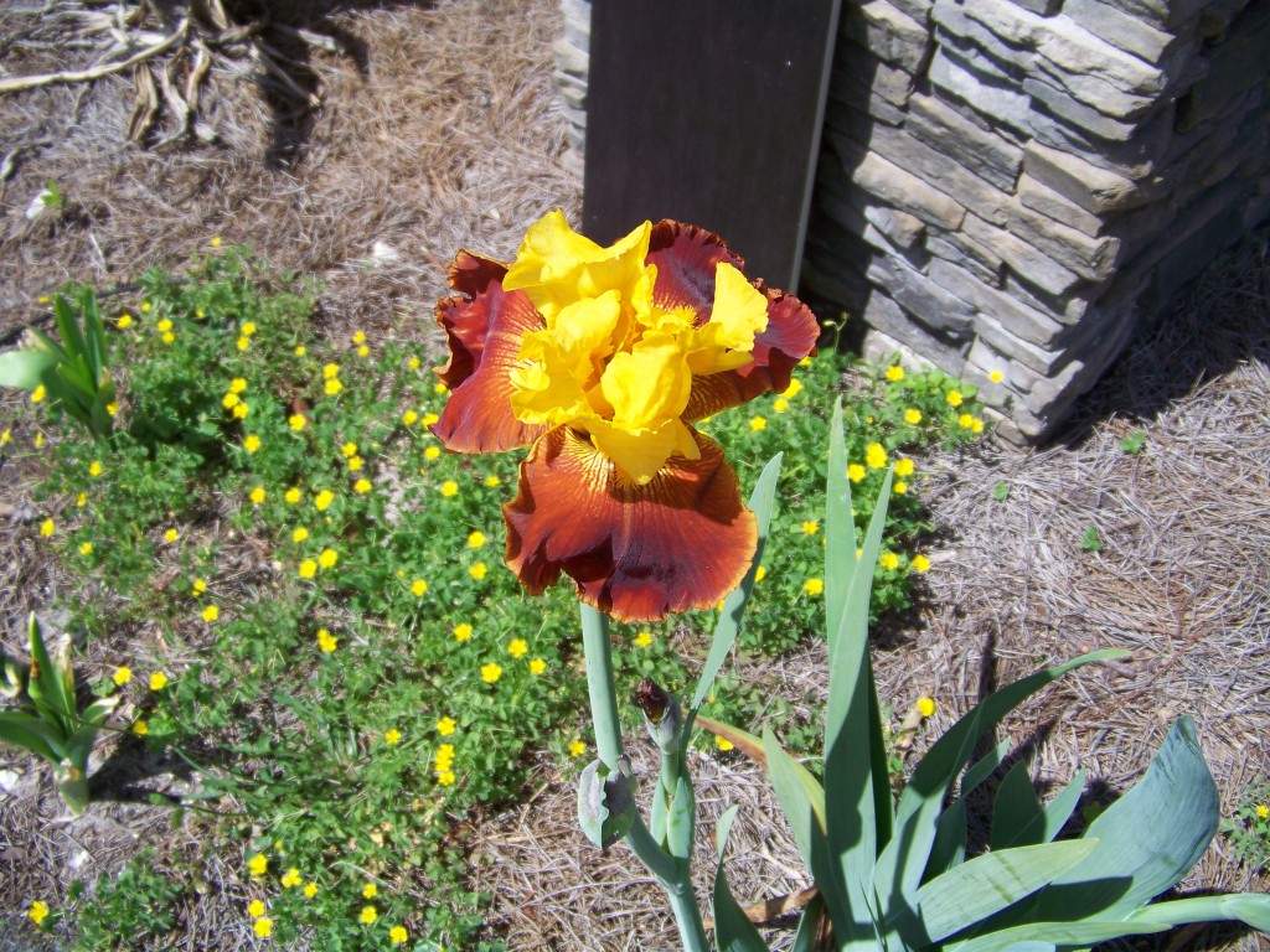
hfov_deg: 51.4
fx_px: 1321
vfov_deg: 39.7
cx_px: 635
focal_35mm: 36
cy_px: 476
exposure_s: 1/800
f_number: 2.8
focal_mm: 5.85
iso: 64
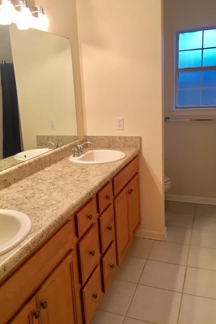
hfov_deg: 42.3
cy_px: 158
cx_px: 104
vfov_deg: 60.3
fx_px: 279
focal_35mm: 31
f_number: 2.2
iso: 40
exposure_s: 1/30
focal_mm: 4.15
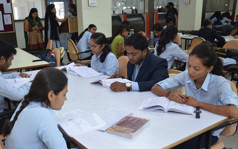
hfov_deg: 48.4
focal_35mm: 41
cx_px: 102
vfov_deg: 31.3
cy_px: 95
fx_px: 264
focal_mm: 21
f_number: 3.8
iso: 1250
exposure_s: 1/60
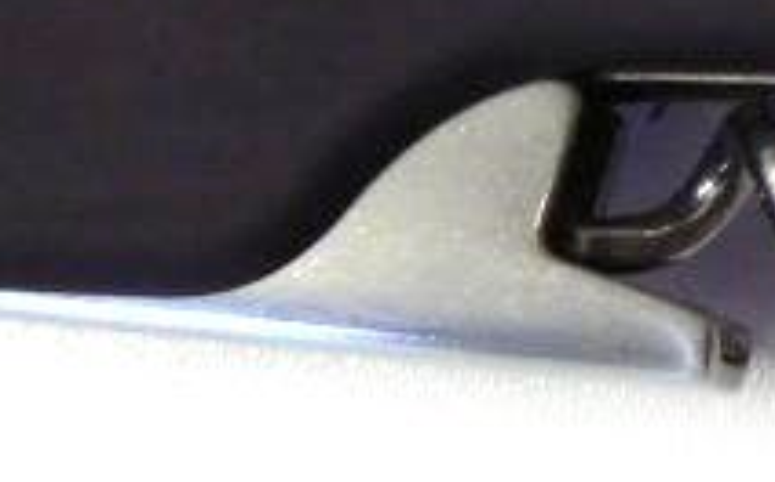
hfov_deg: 11.3
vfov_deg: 7.1
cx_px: 757
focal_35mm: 184
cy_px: 62
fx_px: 3882
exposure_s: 1/30
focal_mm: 7.7
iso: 200
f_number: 2.8
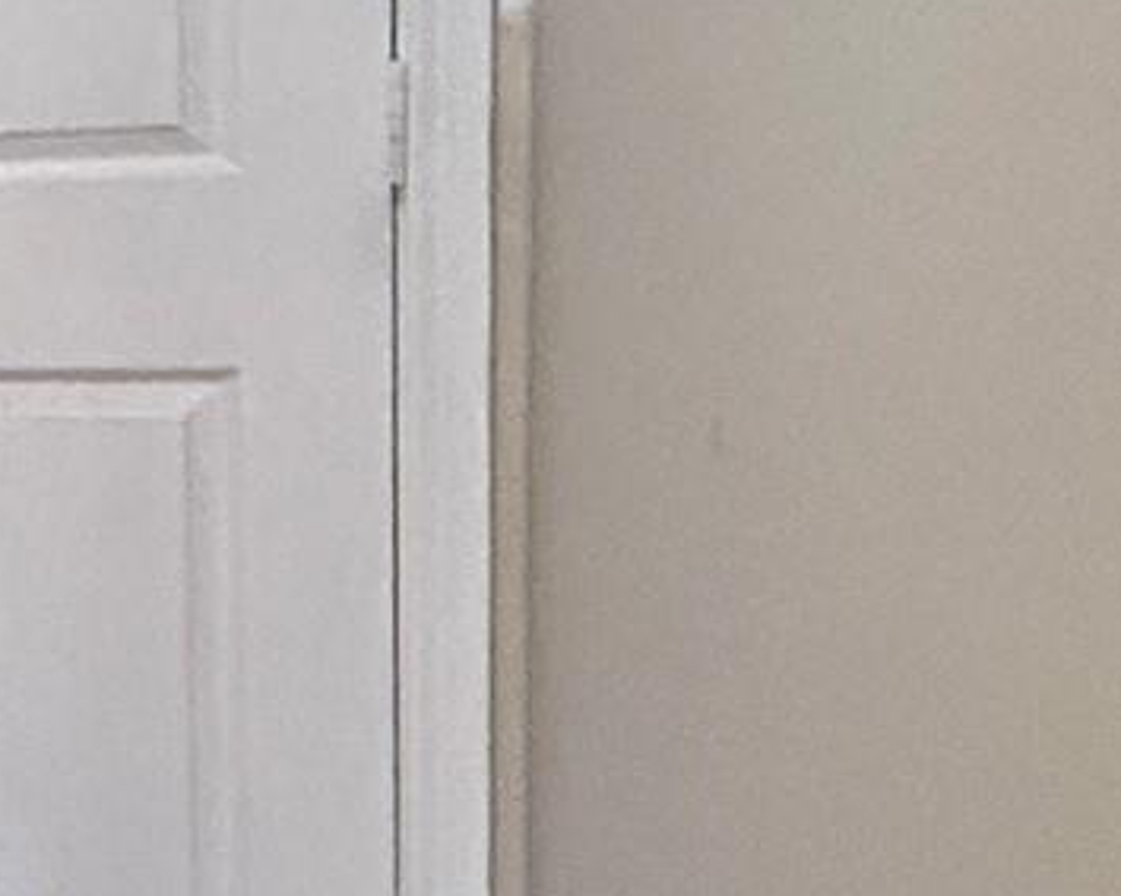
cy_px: 320
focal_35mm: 79
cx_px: -1596
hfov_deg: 14.7
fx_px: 2620
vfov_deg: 19.4
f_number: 2.2
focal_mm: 2.22
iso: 500
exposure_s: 1/60
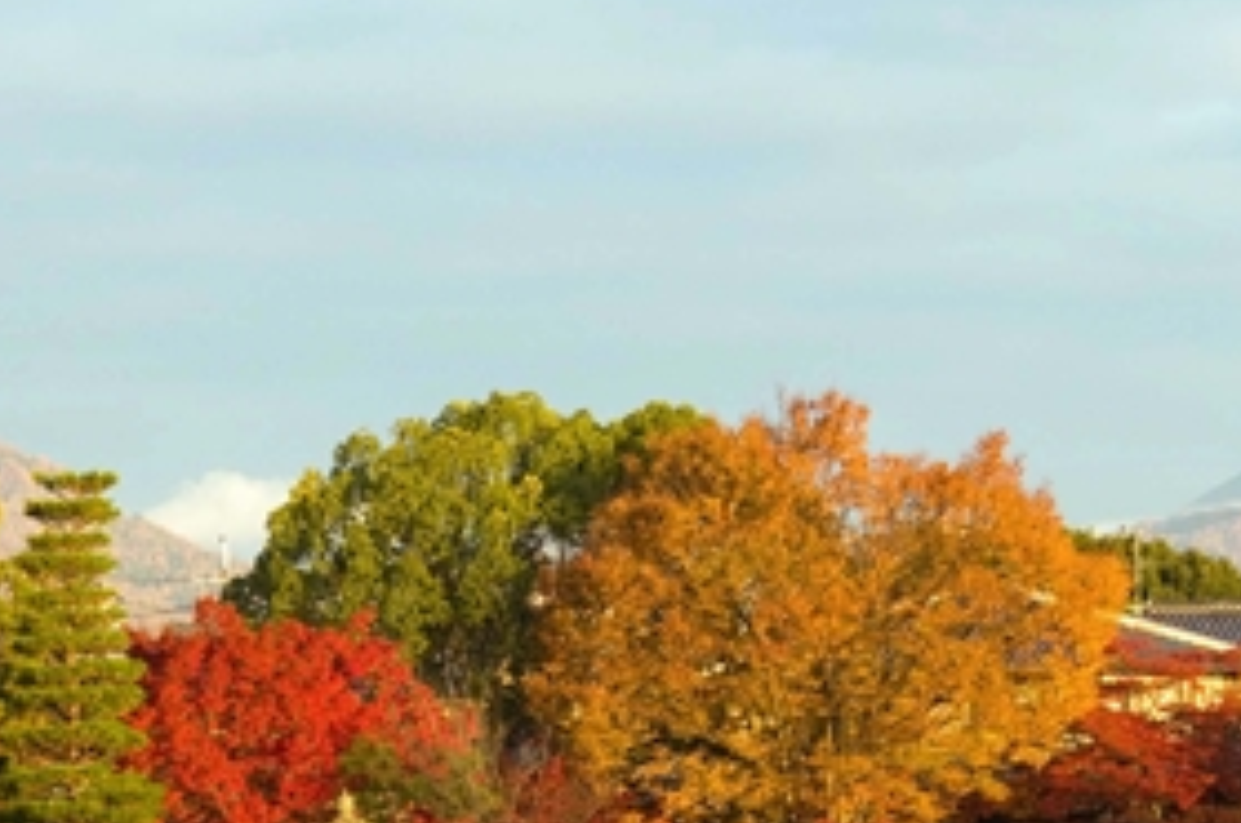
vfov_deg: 5.6
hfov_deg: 8.5
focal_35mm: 241
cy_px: 1057
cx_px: 182
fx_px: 8293
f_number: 6.3
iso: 200
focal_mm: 56
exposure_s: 1/160
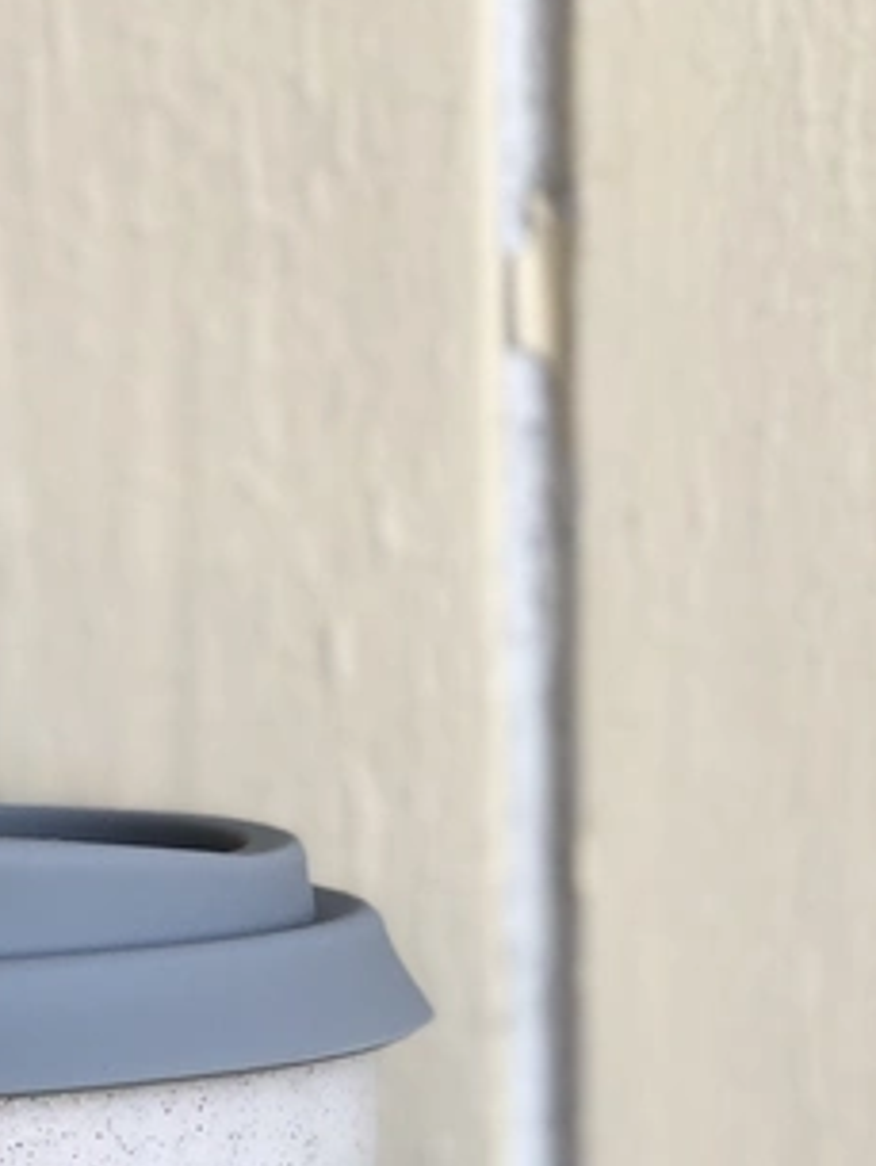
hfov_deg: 9.8
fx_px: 5058
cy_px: 1384
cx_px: -73
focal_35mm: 150
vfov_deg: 12.8
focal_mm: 6
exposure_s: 1/123
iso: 16
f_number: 2.4
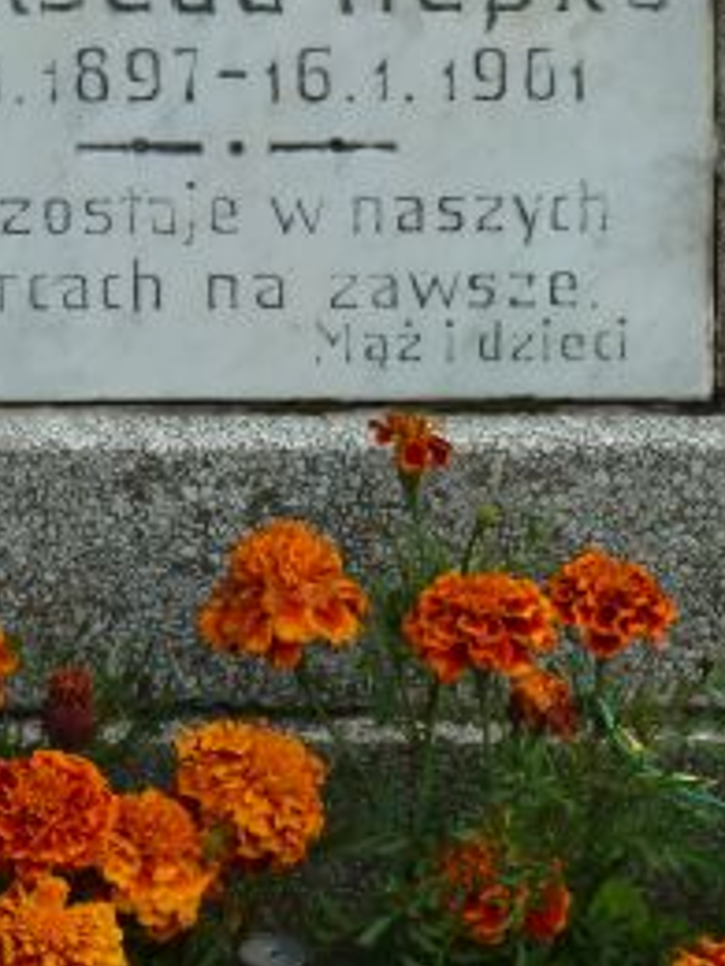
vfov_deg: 8.4
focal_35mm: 236
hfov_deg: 6.3
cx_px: 167
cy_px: 149
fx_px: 6590
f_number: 4.4
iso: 160
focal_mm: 21
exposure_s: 1/400
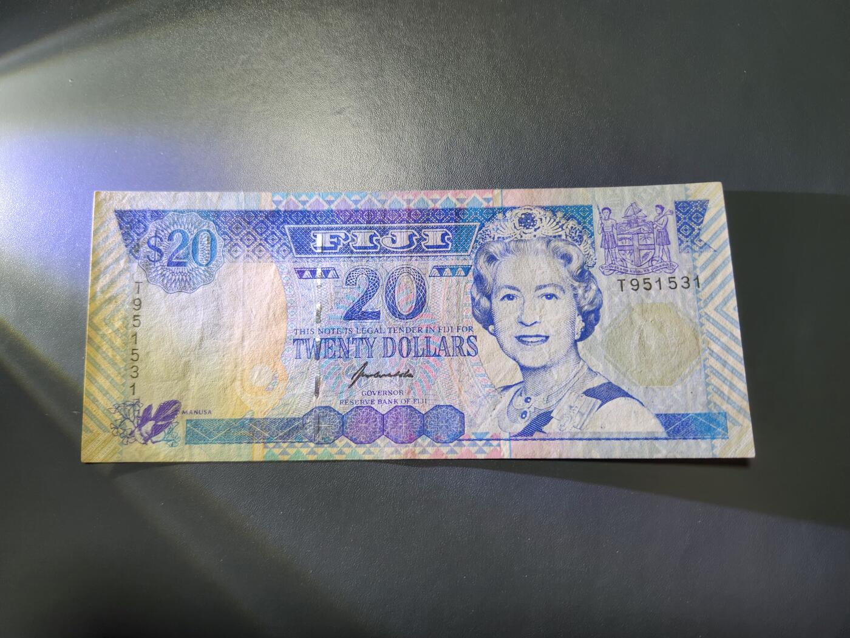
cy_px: 319
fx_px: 565
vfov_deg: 58.9
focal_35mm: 23
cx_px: 425
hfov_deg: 73.9
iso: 100
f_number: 1.8
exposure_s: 1/55.2
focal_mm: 5.4
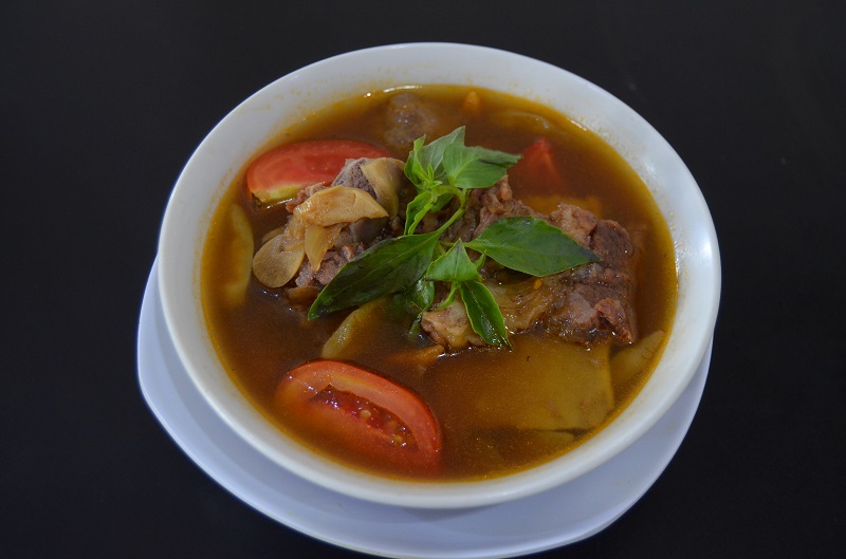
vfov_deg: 31.7
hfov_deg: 46.5
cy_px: 280
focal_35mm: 42
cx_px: 423
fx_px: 984
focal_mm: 28
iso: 1000
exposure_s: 1/30
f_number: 4
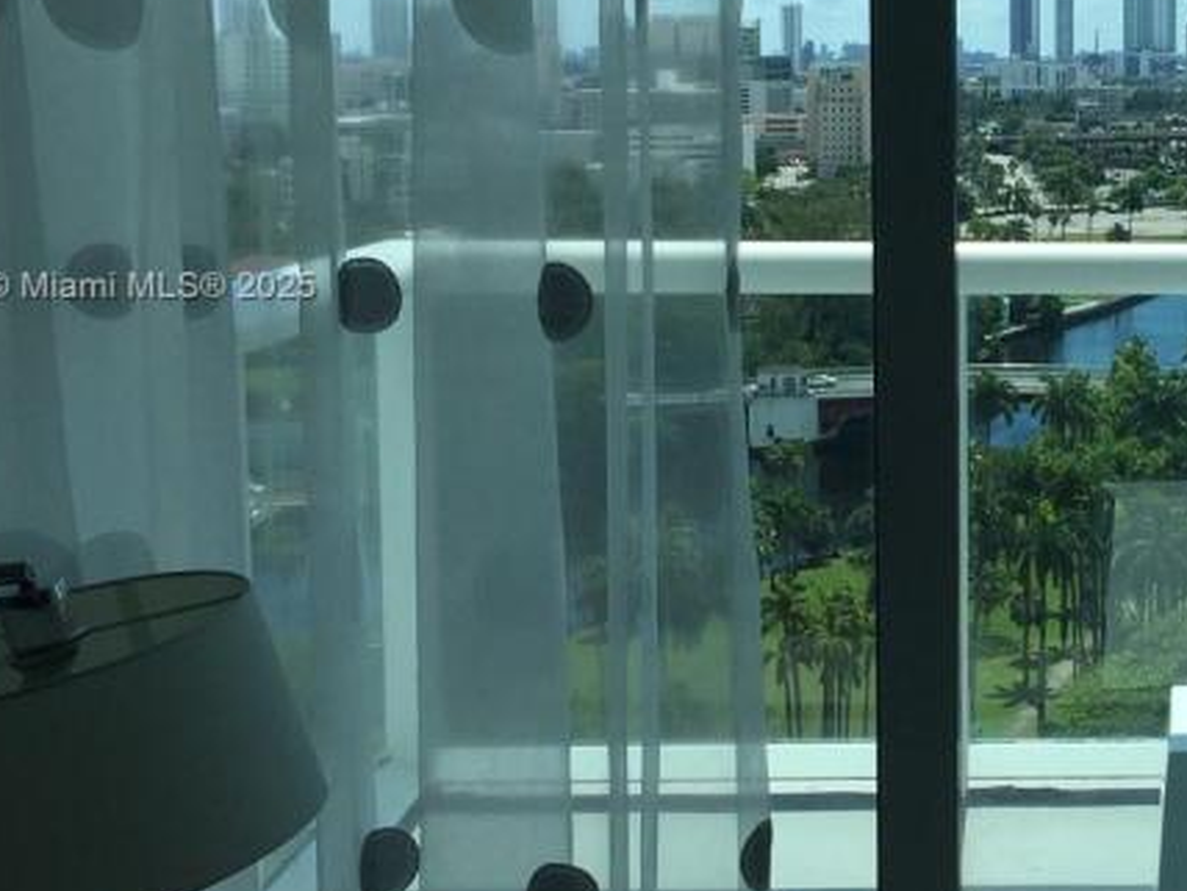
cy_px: 289
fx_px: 2229
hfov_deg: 28.4
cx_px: 1115
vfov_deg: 22.5
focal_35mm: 65
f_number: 2.2
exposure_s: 1/2326
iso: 32
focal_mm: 4.15
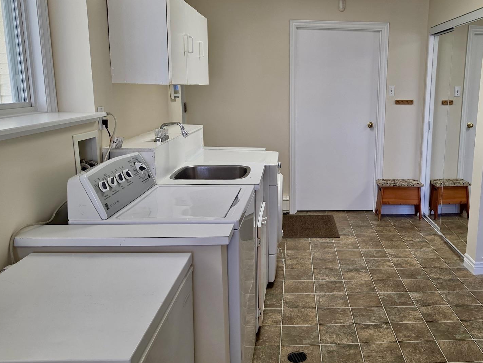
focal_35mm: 33
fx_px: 461
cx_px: 331
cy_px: 188
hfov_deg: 54.0
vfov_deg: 43.0
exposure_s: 1/120
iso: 100
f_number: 1.4
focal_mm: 6.5
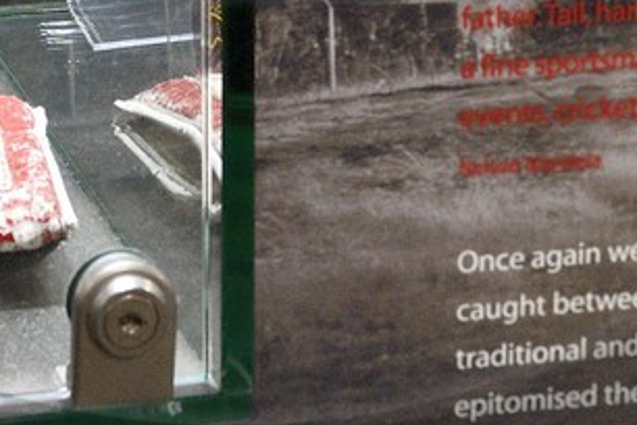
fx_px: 2495
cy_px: -340
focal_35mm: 141
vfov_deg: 9.3
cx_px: 233
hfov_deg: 14.5
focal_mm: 27
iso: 1600
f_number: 6.3
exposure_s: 1/30
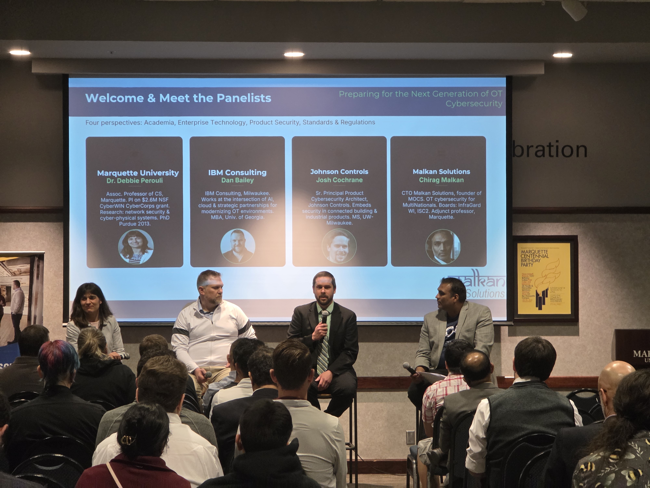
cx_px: 325
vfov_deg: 12.9
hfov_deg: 17.1
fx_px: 2159
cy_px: 244
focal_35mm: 115
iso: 800
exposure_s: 1/60
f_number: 3.4
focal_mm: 18.6
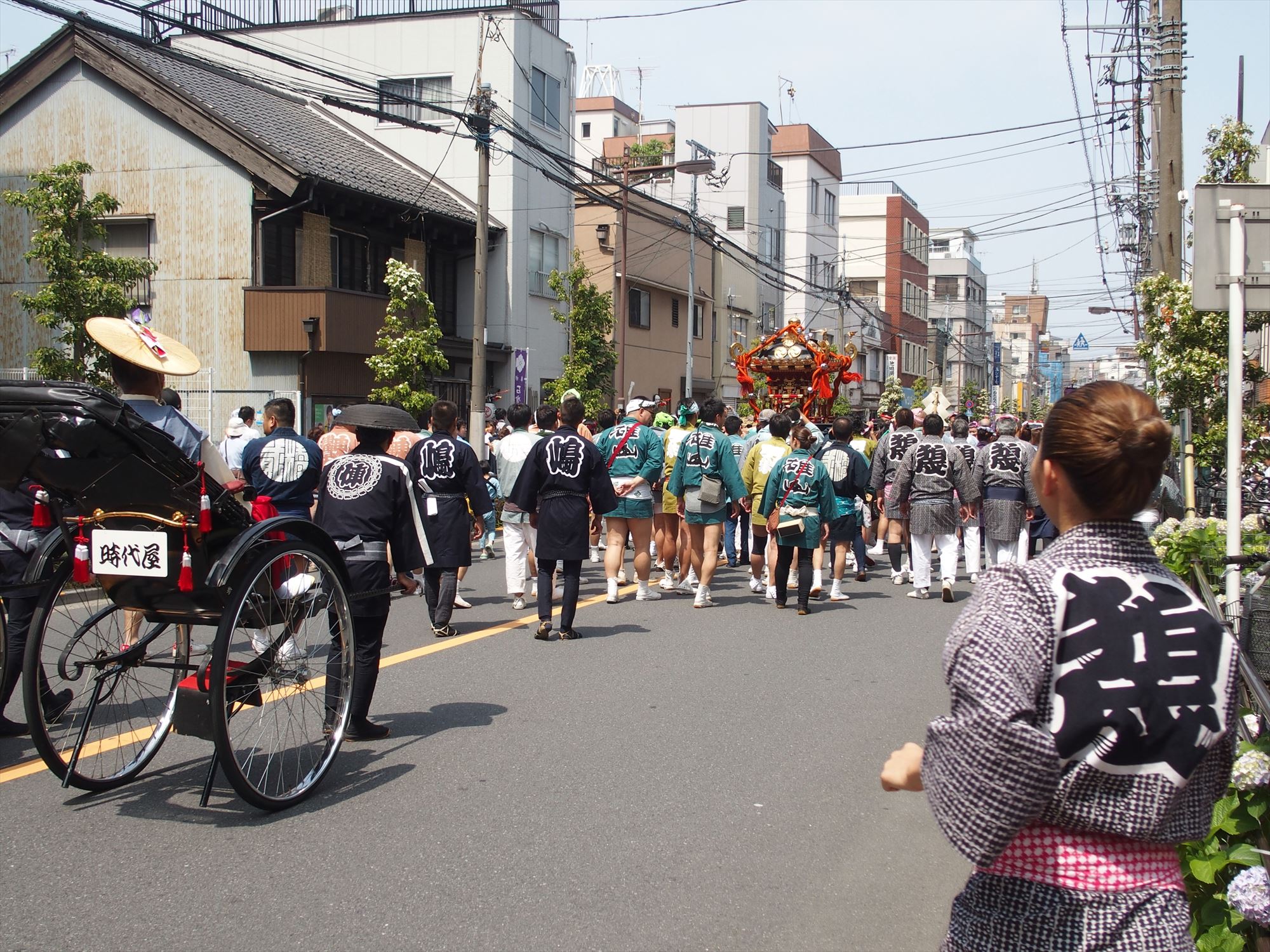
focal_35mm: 42
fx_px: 1541
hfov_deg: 44.8
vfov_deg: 34.3
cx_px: 635
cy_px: 476
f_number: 3.5
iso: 100
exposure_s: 1/800
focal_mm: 9
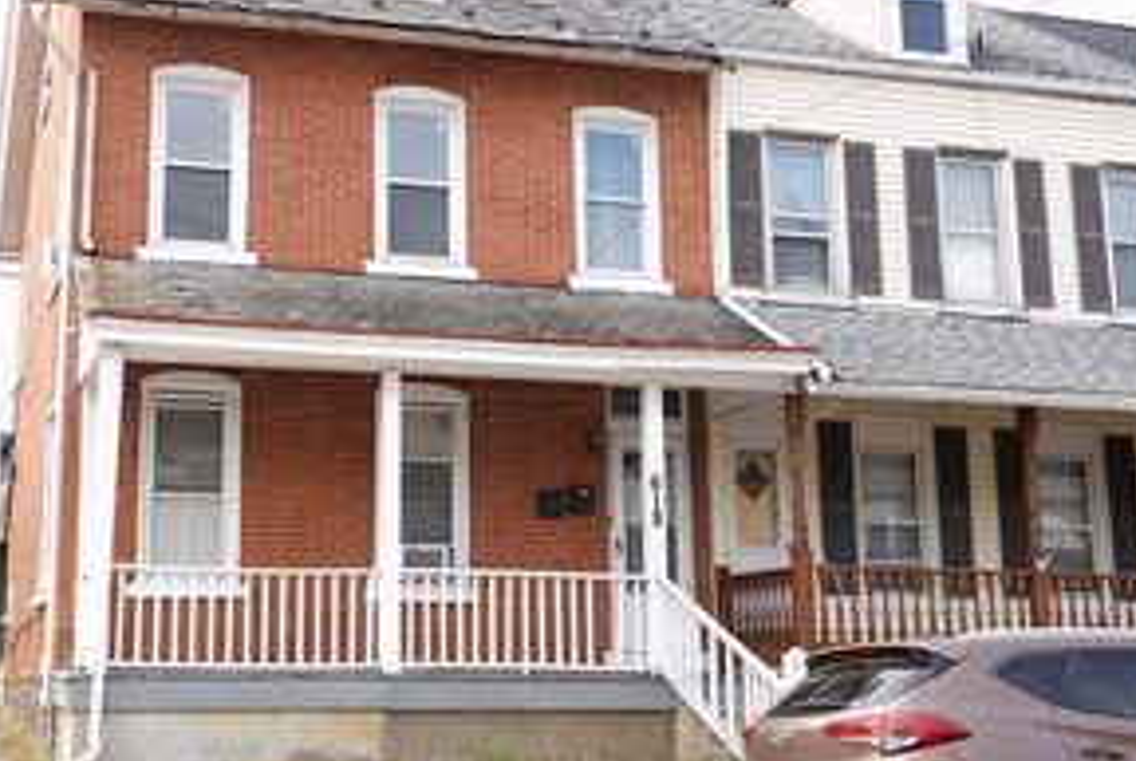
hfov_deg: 37.8
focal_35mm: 52
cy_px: 323
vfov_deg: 26.1
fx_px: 1643
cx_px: 406
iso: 80
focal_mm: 30
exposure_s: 1/160
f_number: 4
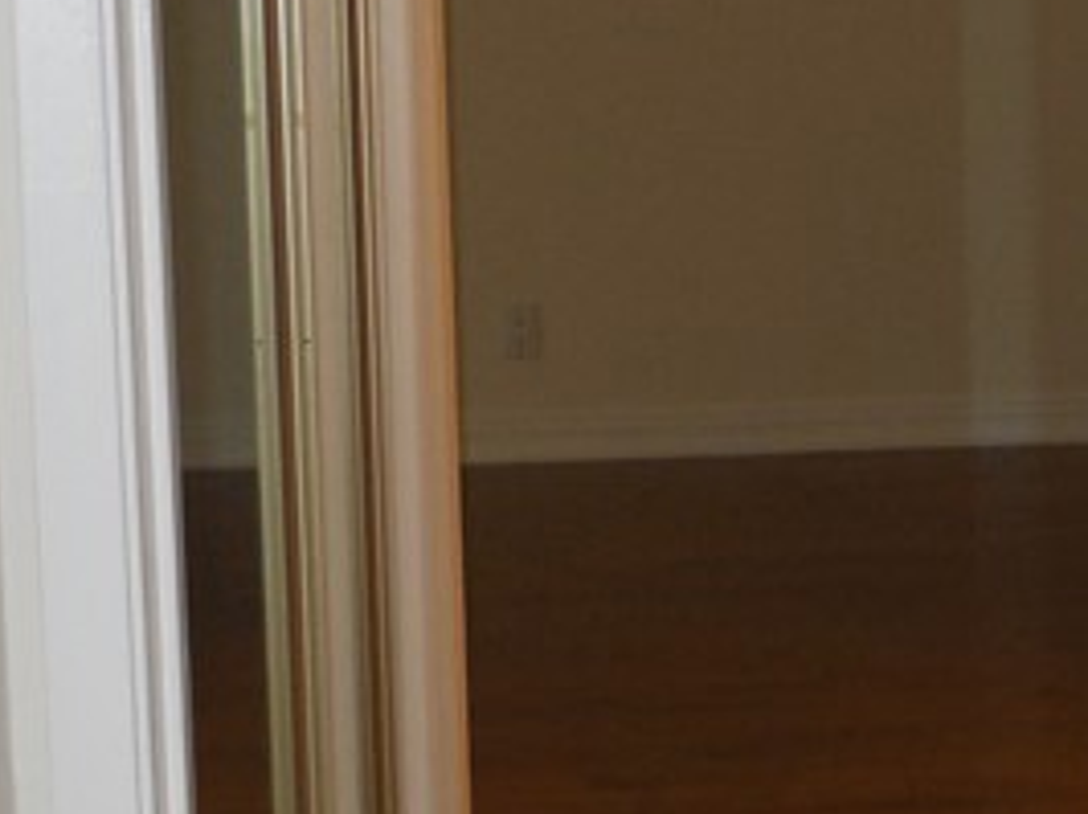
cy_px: 65
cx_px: 937
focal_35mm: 131
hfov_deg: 14.9
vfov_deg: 11.2
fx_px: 4114
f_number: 3.4
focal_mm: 6.1
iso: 200
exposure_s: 1/30
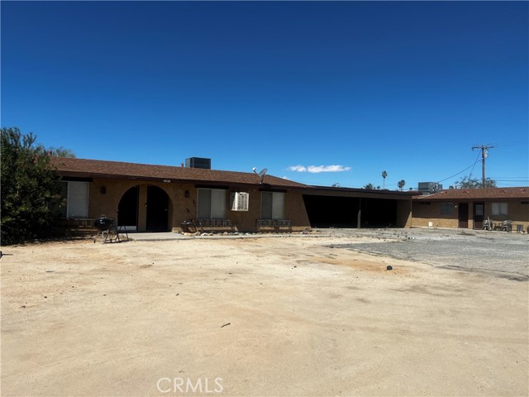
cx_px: 264
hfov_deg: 67.3
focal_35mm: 26
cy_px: 198
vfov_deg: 53.1
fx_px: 397
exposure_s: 1/8000
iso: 50
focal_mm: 5.7
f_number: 1.5
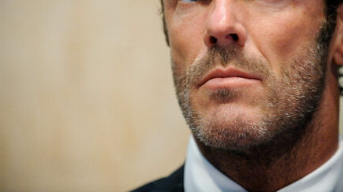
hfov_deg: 8.1
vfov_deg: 4.5
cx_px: 184
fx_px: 2437
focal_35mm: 268
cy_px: 50
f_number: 3.2
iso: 3200
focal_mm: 200
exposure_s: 1/125
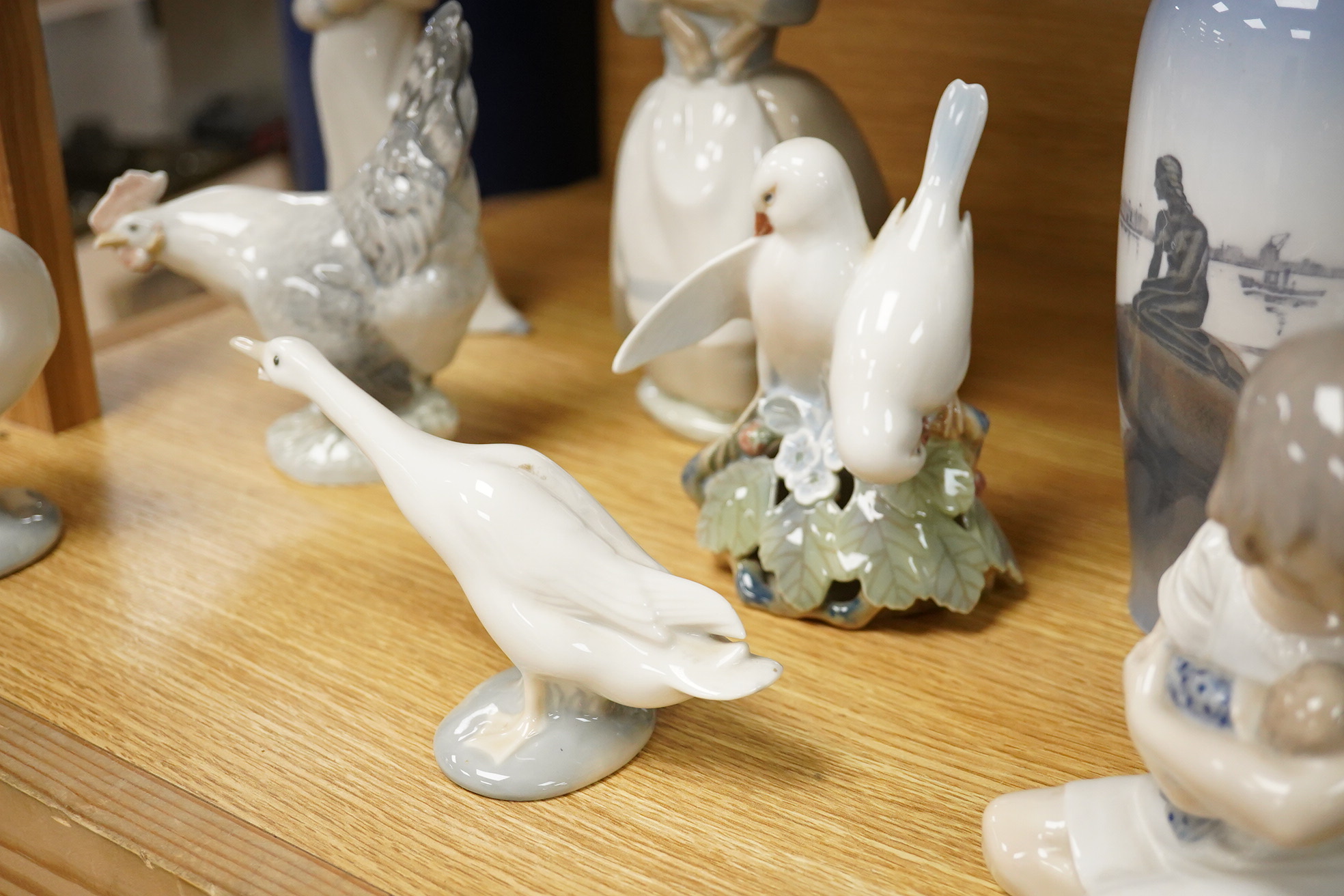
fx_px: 1680
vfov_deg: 29.9
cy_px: 448
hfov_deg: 43.6
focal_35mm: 45
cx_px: 672
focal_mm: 30
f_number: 6.3
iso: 2500
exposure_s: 1/400
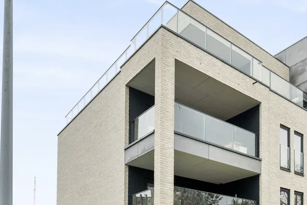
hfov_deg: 56.0
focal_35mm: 29
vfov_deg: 42.0
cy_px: 177
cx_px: 271
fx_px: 247
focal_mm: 14
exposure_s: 1/50
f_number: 8
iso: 500
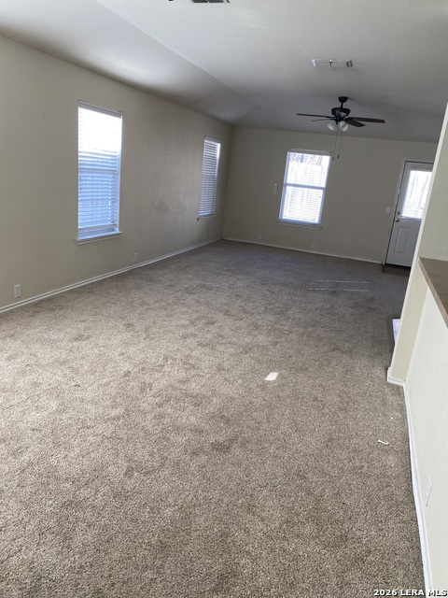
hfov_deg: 53.1
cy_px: 299
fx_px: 449
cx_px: 224
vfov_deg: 67.3
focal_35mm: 26
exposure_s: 1/121
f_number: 1.8
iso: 80
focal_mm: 4.25
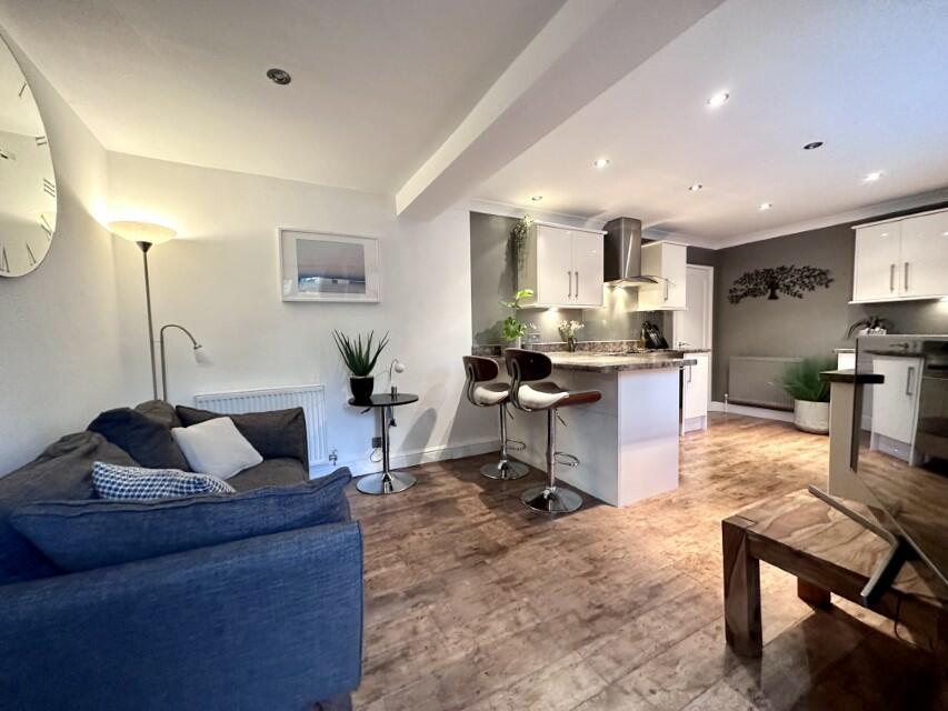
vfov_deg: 85.7
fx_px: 383
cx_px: 474
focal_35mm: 14
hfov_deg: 102.1
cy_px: 356
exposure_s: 1/50
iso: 500
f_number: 2.2
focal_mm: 2.22
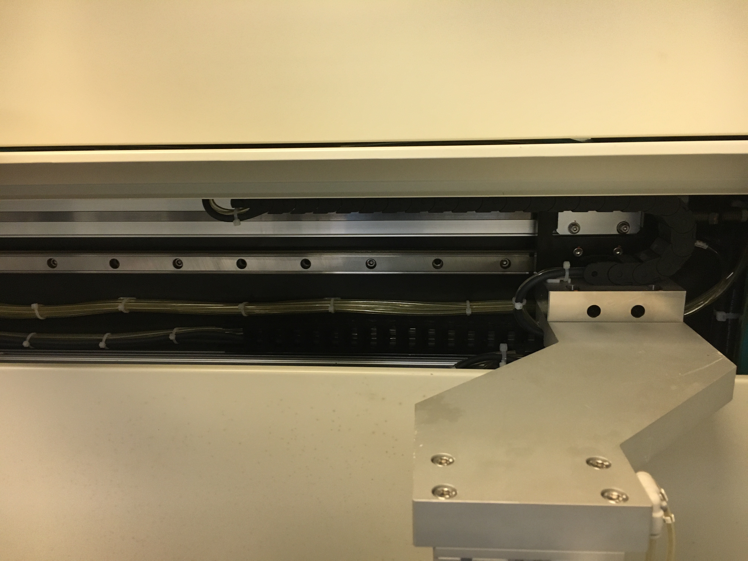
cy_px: 280
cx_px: 374
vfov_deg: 48.2
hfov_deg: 61.7
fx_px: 627
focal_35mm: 29
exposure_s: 1/30
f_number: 2.2
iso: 160
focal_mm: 4.15
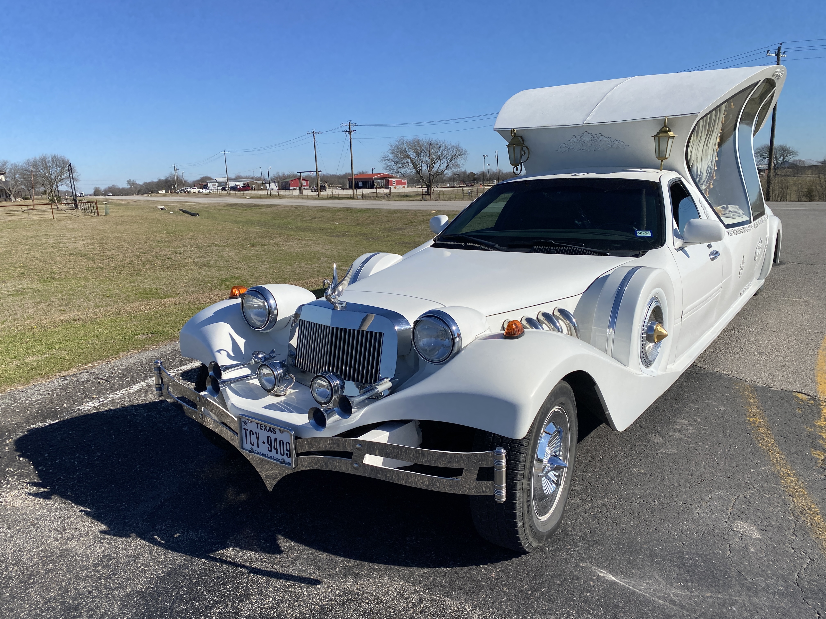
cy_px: 310
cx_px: 413
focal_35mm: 26
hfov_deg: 67.3
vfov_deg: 53.1
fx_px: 620
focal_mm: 4.25
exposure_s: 1/4808
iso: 32
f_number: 1.8
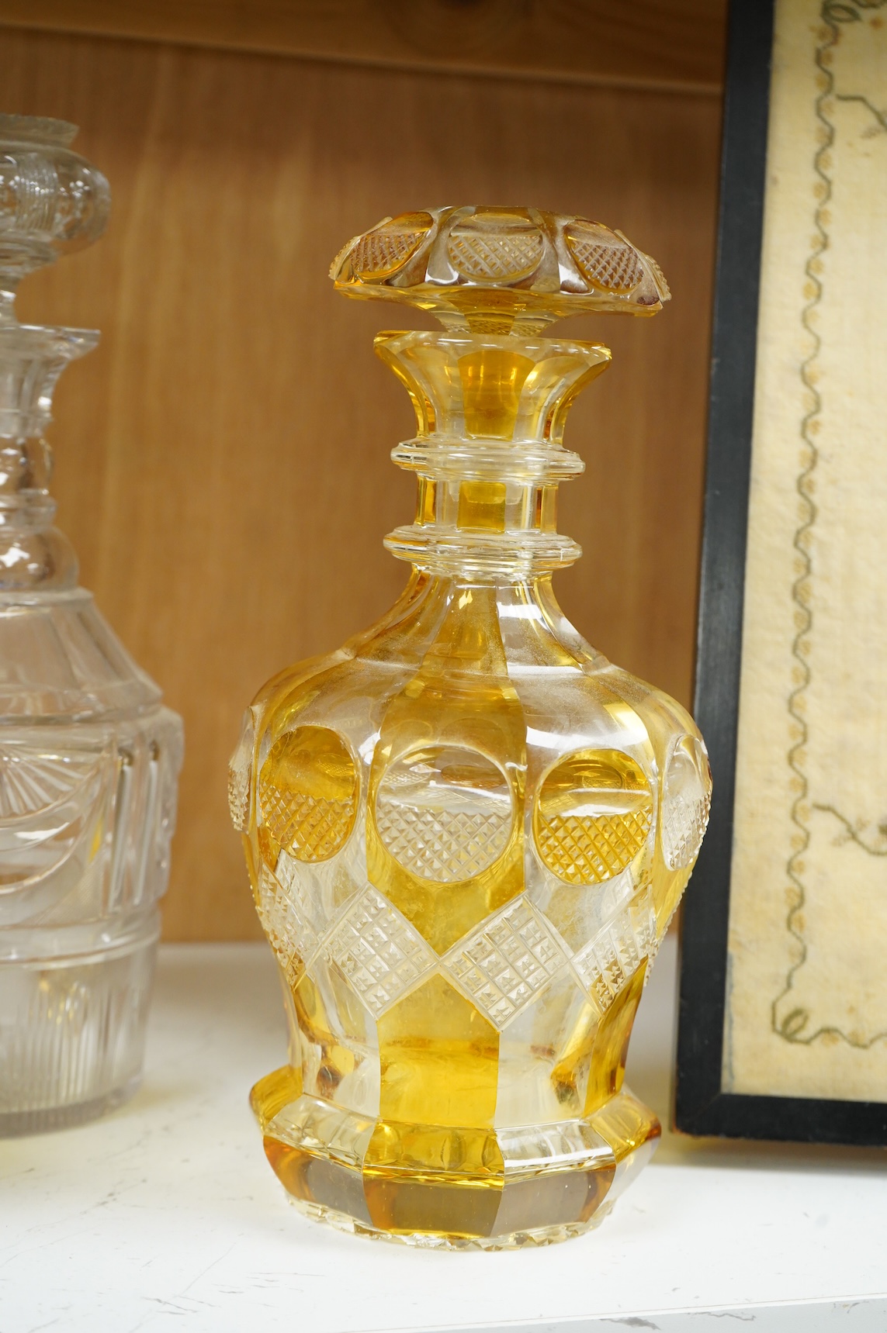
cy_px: 666
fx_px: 2221
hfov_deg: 22.6
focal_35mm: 60
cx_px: 444
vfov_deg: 33.4
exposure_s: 1/80
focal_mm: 60
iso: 2500
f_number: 7.1
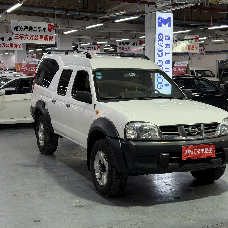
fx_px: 425
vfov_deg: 30.0
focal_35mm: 57
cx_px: 150
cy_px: 114
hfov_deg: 29.9
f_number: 1.78
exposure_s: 1/100
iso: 50
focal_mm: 6.76
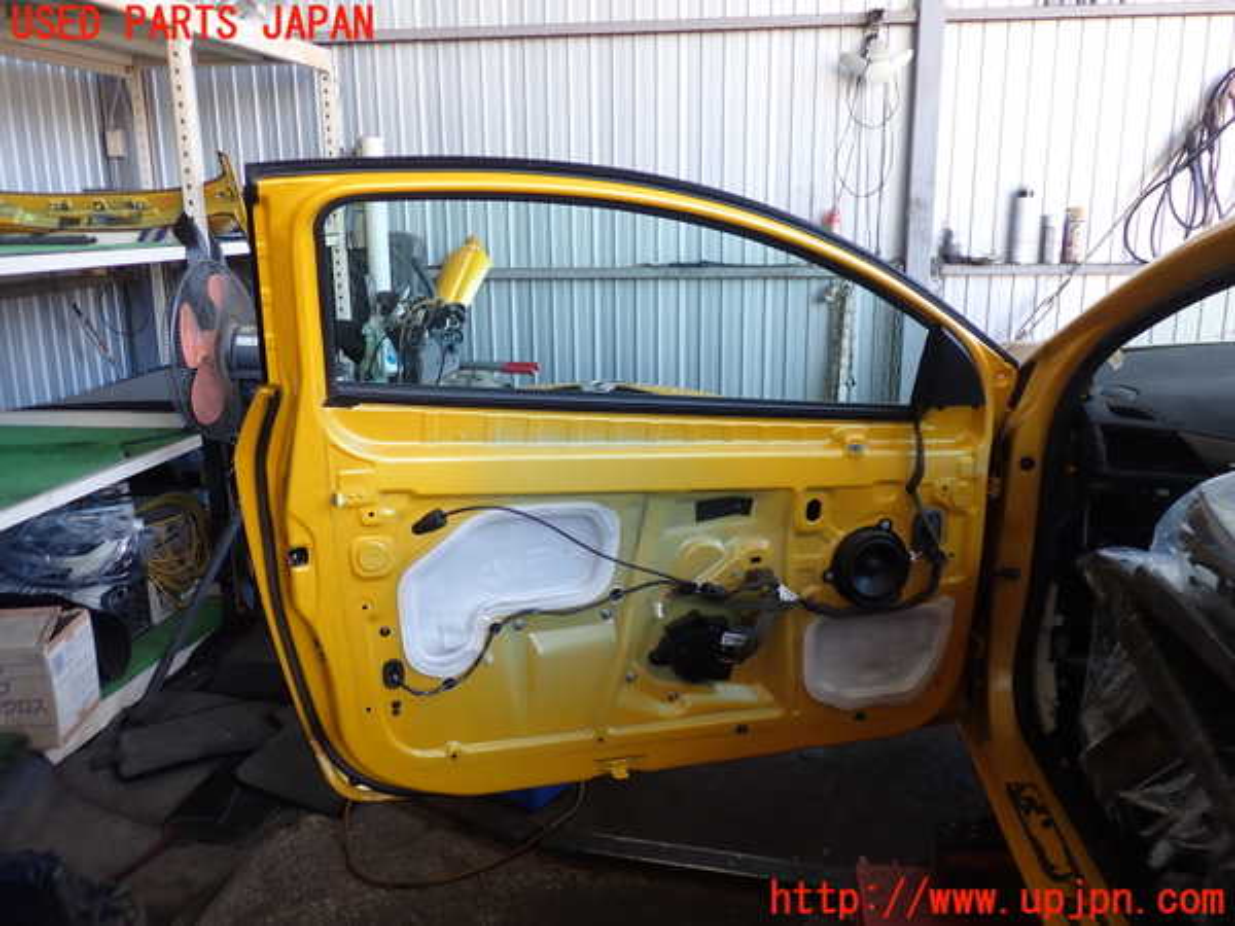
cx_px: 618
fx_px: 1070
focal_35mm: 30
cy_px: 463
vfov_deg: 46.8
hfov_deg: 60.0
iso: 125
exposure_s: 1/60
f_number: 2.3
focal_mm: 5.4
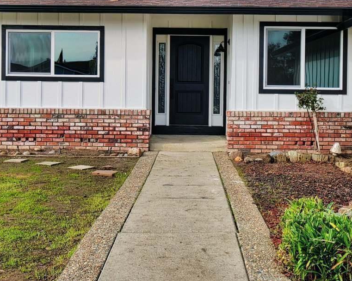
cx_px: 201
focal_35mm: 48
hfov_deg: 38.7
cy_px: 102
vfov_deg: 31.3
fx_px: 500
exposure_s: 1/800
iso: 125
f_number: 4
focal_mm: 13
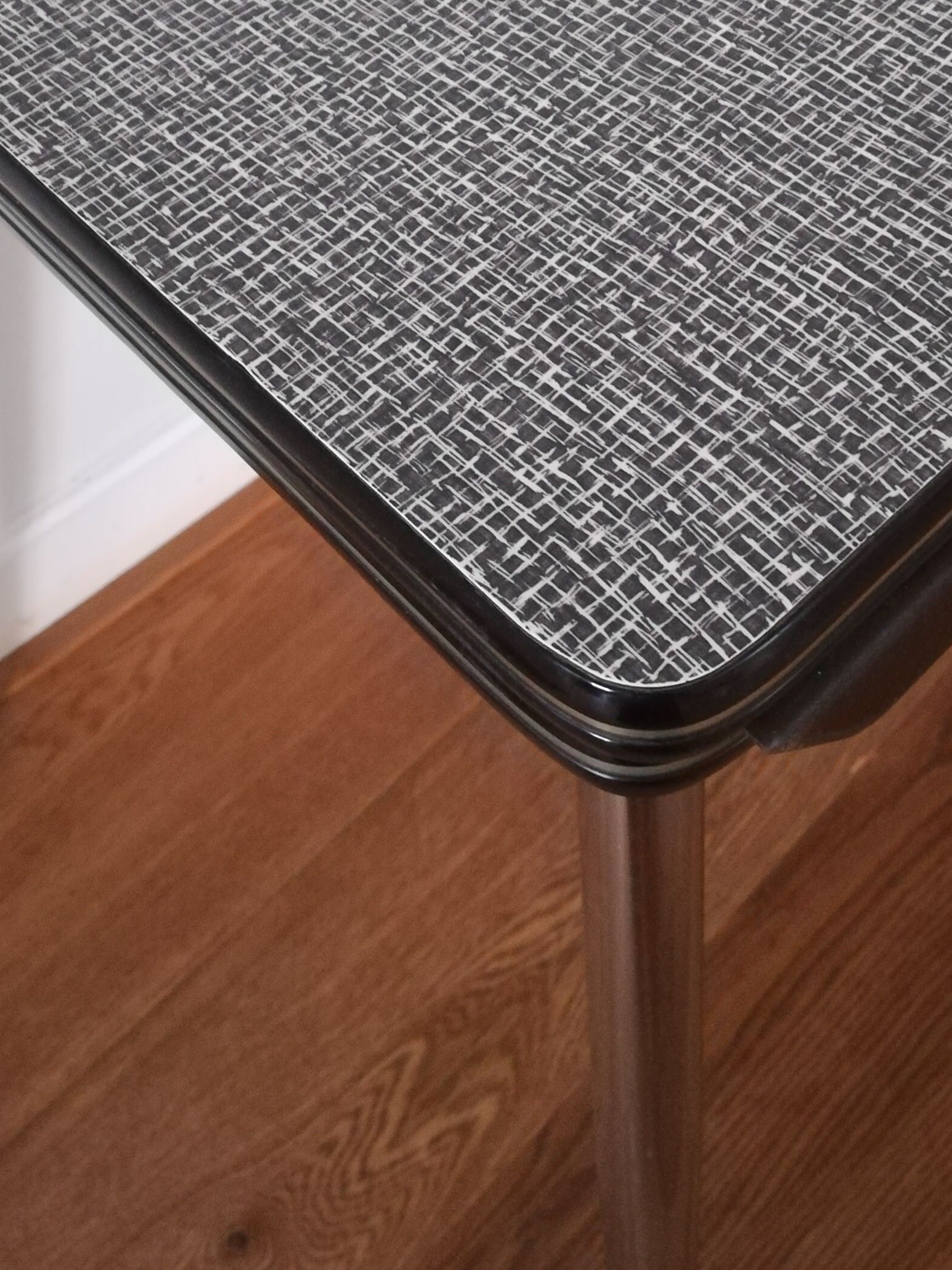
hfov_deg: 29.5
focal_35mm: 49
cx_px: 619
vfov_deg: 36.1
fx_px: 1797
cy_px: 84
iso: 1250
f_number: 2.2
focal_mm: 3.83
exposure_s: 1/14.3
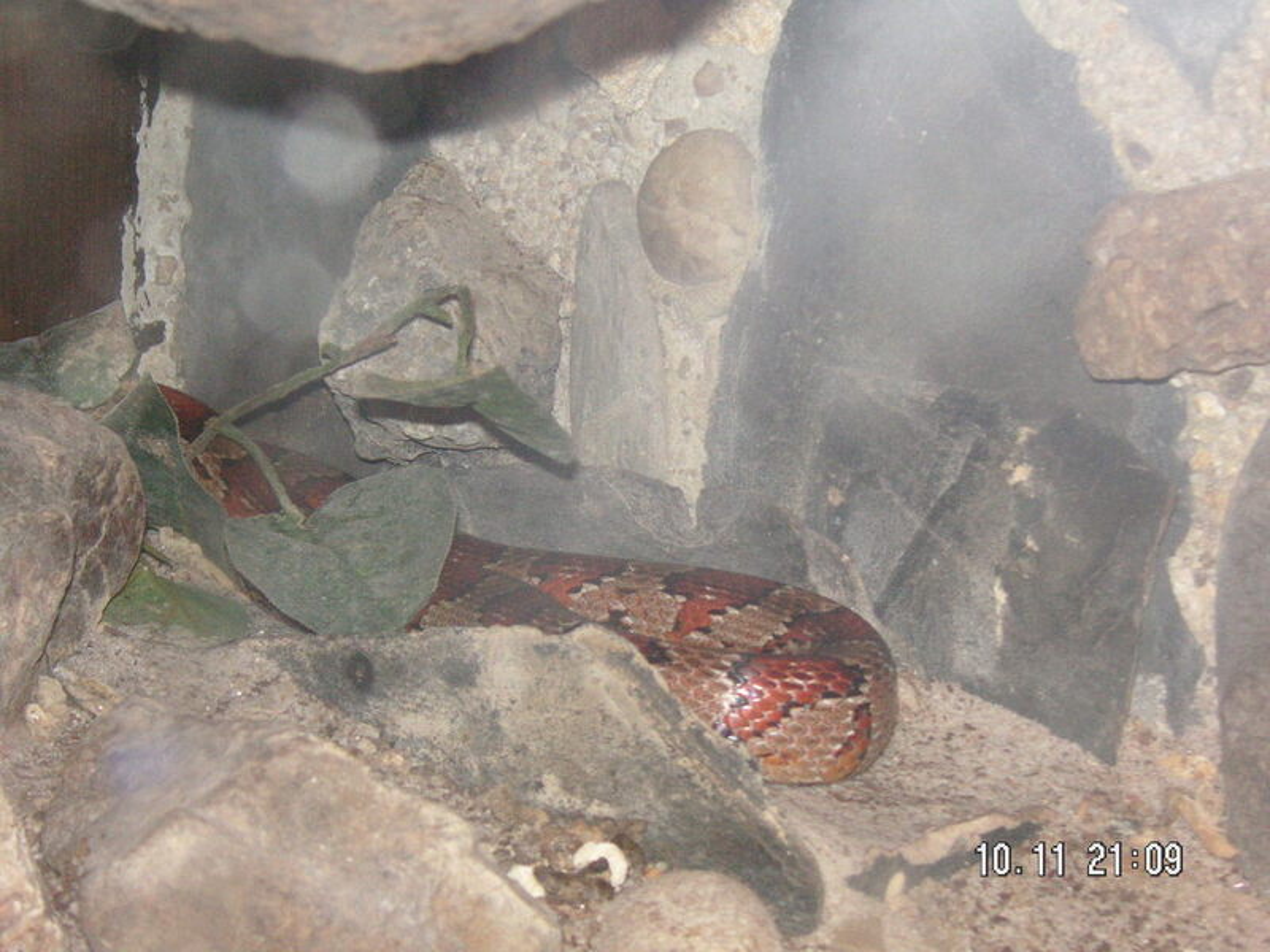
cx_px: 635
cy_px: 476
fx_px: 3192
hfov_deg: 22.5
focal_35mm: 87
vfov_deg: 17.0
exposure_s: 1/90
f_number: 4.7
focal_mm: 14.4
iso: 160
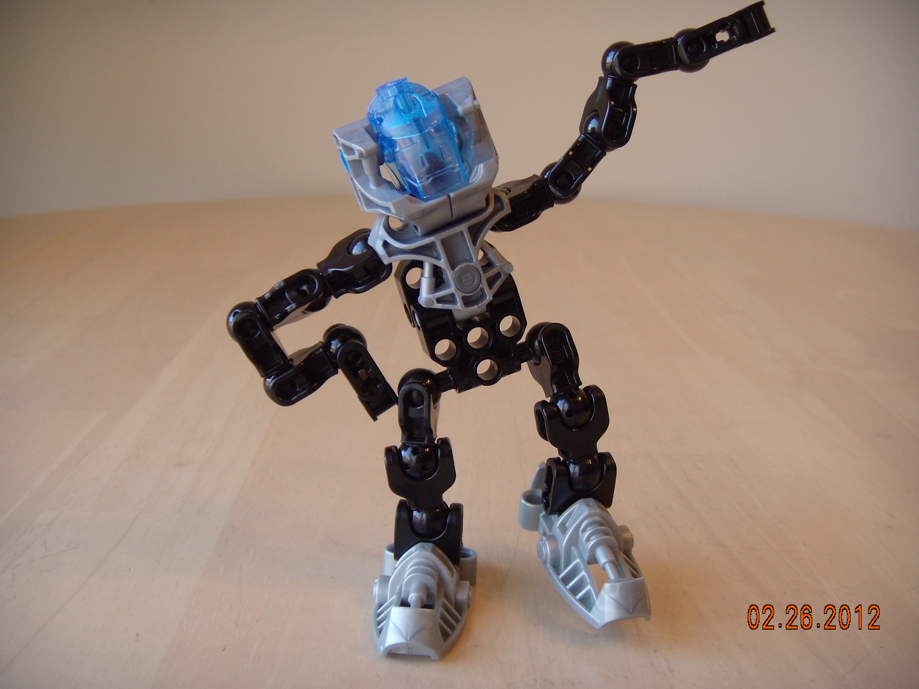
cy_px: 344
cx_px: 460
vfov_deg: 32.9
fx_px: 1168
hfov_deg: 42.9
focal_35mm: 44
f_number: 3.6
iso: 82
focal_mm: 7.2
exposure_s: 1/30.3
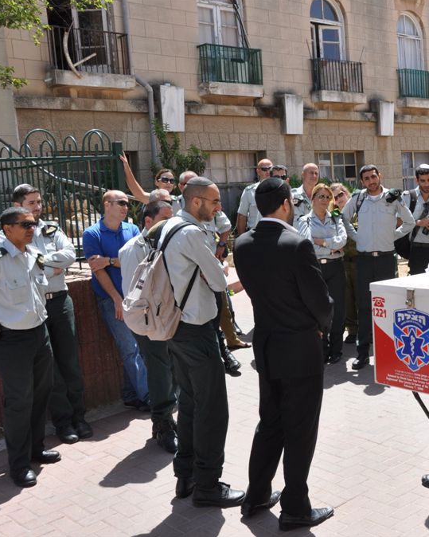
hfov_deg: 30.8
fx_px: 746
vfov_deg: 39.5
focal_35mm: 47
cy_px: 268
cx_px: 378
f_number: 11
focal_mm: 22
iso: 500
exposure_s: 1/500
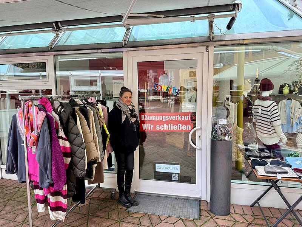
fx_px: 209
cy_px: 114
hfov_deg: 71.6
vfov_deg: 56.8
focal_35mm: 24
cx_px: 151
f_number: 1.78
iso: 64
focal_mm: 6.76
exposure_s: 1/100
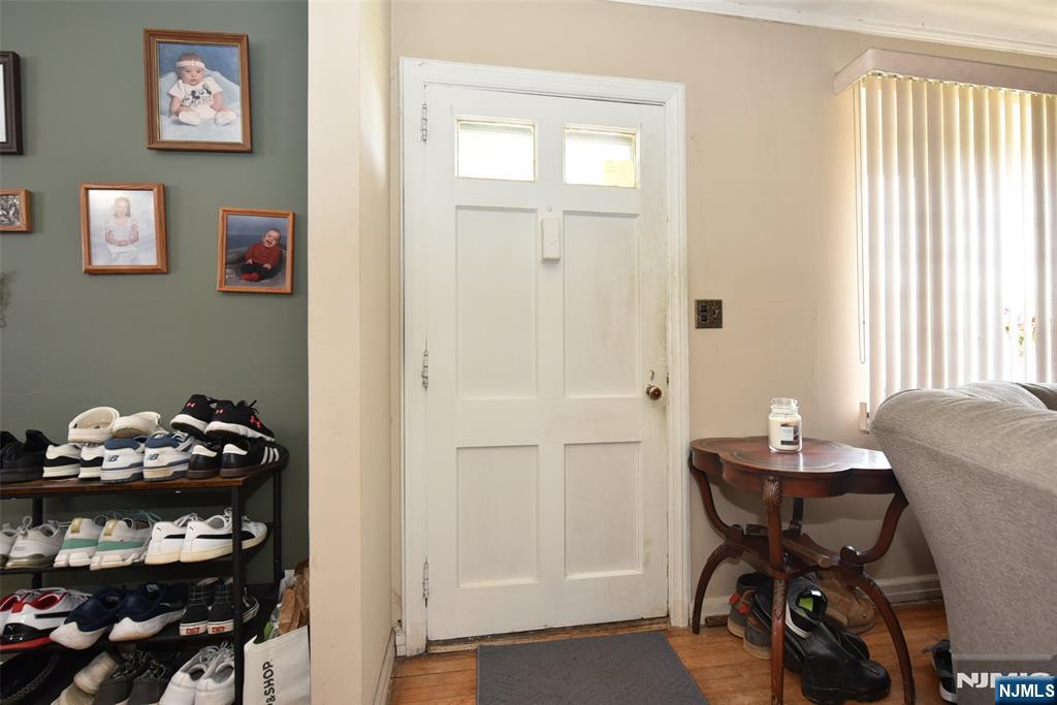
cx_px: 528
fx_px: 440
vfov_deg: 77.3
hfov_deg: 100.4
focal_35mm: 15
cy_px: 352
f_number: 3.5
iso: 800
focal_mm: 15
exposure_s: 1/60
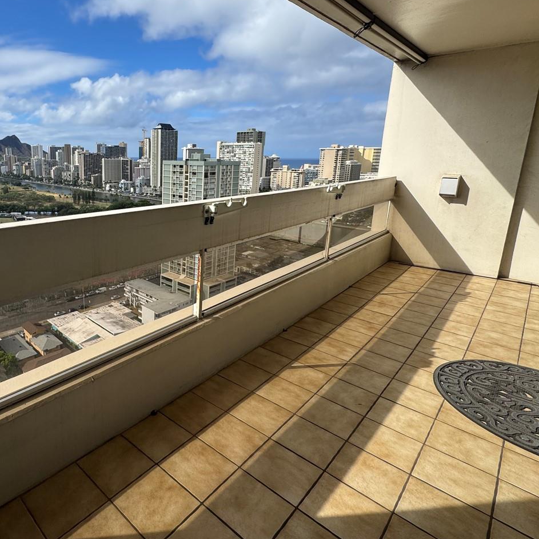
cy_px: 234
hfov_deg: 68.3
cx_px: 146
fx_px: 370
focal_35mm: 21
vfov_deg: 71.8
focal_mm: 2.22
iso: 50
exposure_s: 1/2083
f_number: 2.2
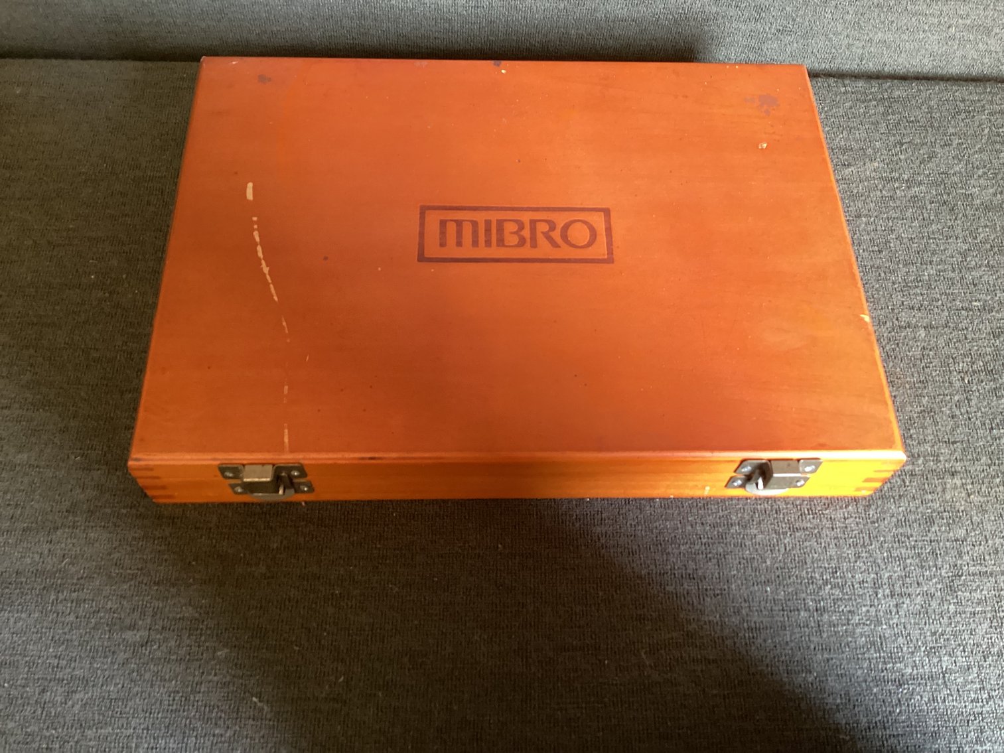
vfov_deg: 45.4
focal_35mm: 31
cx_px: 502
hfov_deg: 58.3
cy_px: 376
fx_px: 899
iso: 320
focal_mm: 3.3
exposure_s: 1/33
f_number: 2.4
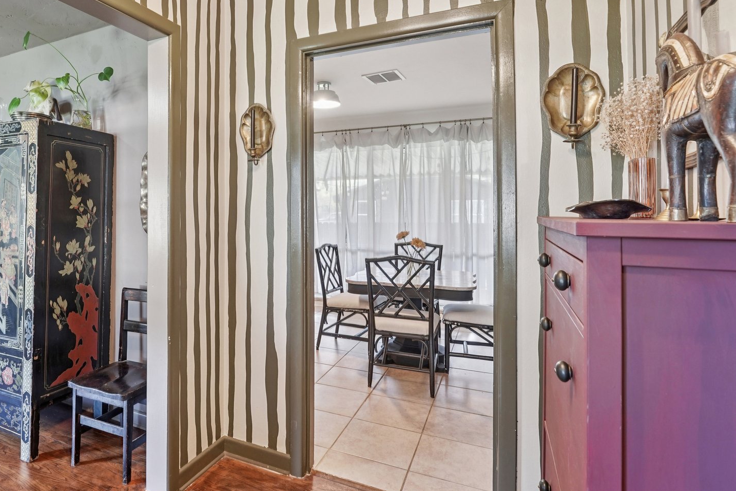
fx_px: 409
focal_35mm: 20
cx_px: 264
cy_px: 215
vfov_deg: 61.7
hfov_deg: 81.9
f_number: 8
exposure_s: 1/8
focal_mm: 14
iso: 400
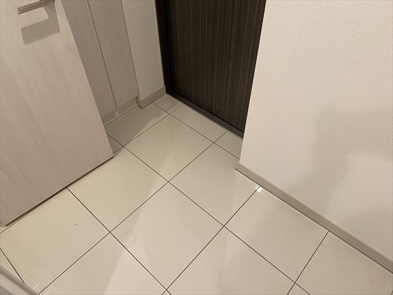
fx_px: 295
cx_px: 196
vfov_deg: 53.1
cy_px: 148
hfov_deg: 67.3
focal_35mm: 26
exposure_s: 1/50
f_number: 1.8
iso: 125
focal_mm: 4.25
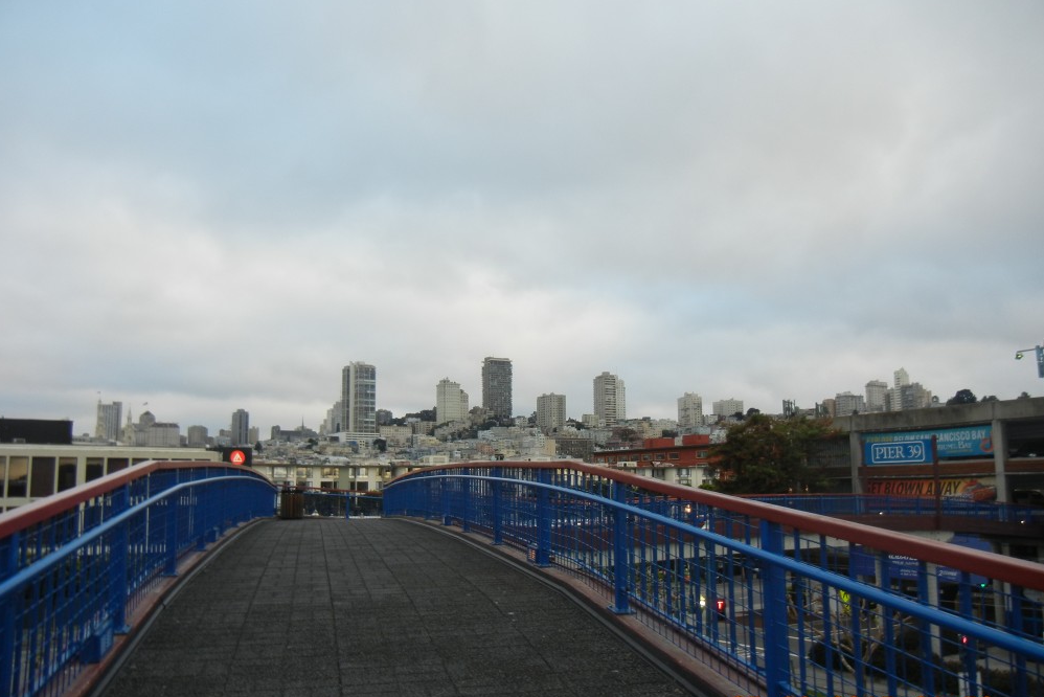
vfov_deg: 41.1
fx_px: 928
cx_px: 524
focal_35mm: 32
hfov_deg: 58.7
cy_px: 391
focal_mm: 5.4
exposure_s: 1/108
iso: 160
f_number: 3.5
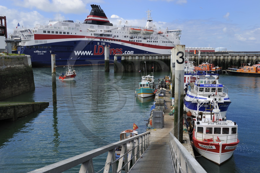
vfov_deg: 35.0
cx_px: 130
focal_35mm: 38
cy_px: 86
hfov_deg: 50.7
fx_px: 274
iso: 200
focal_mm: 38
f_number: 9
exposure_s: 1/320
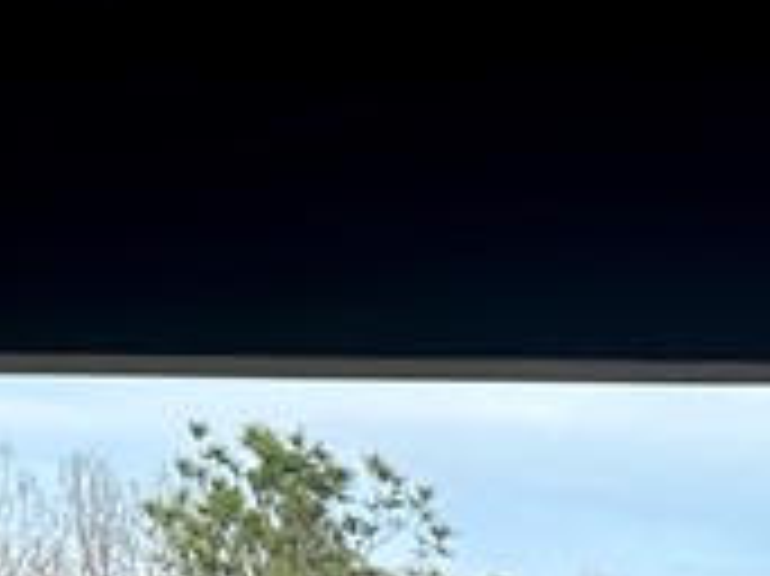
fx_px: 3468
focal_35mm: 156
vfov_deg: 8.4
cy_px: 1557
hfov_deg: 11.9
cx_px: 1279
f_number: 1.5
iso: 50
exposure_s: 1/316
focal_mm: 5.7
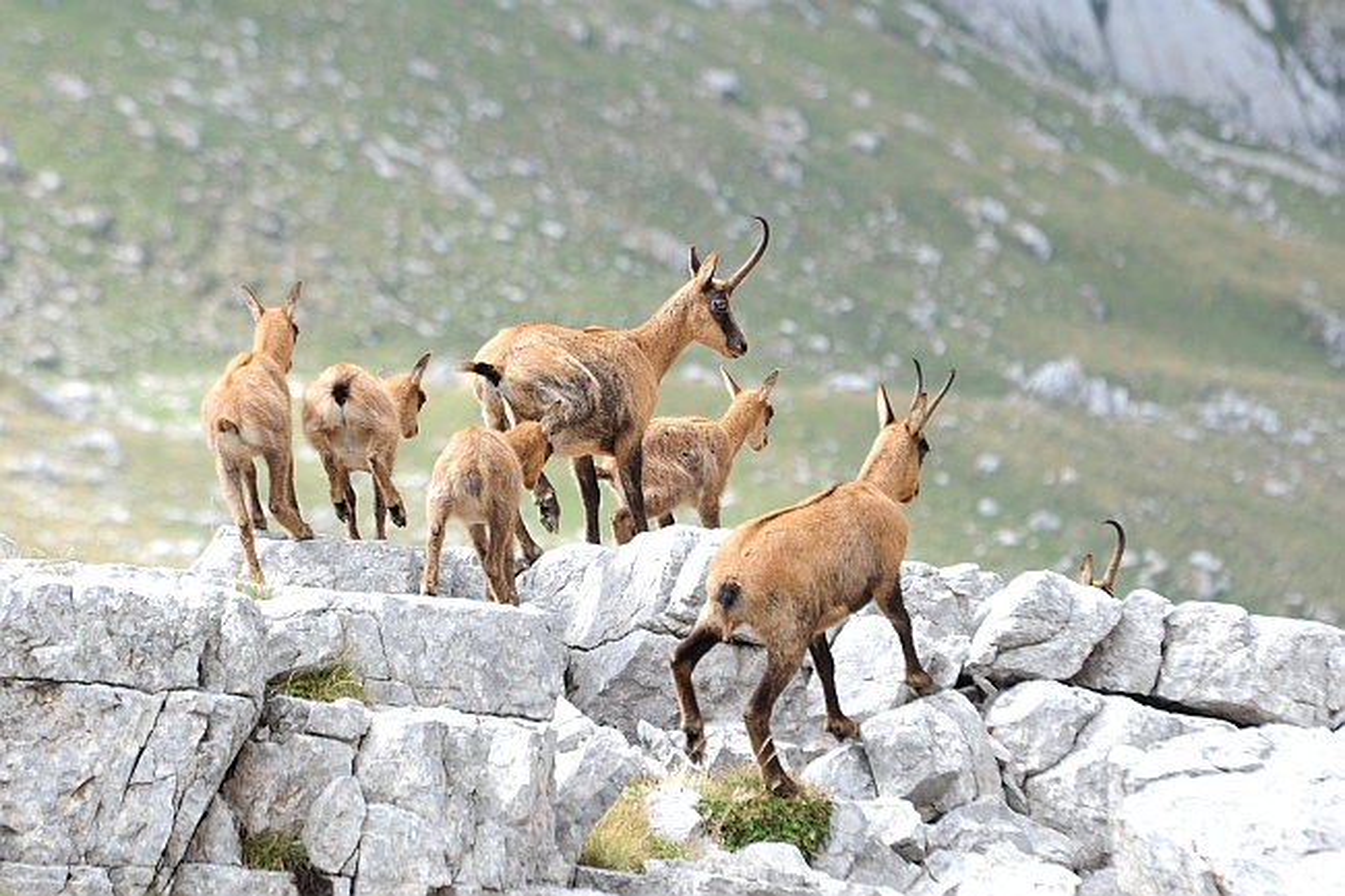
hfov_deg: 6.9
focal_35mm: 300
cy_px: 448
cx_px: 672
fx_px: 11205
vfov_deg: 4.6
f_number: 10
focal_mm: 300
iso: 500
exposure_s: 1/400
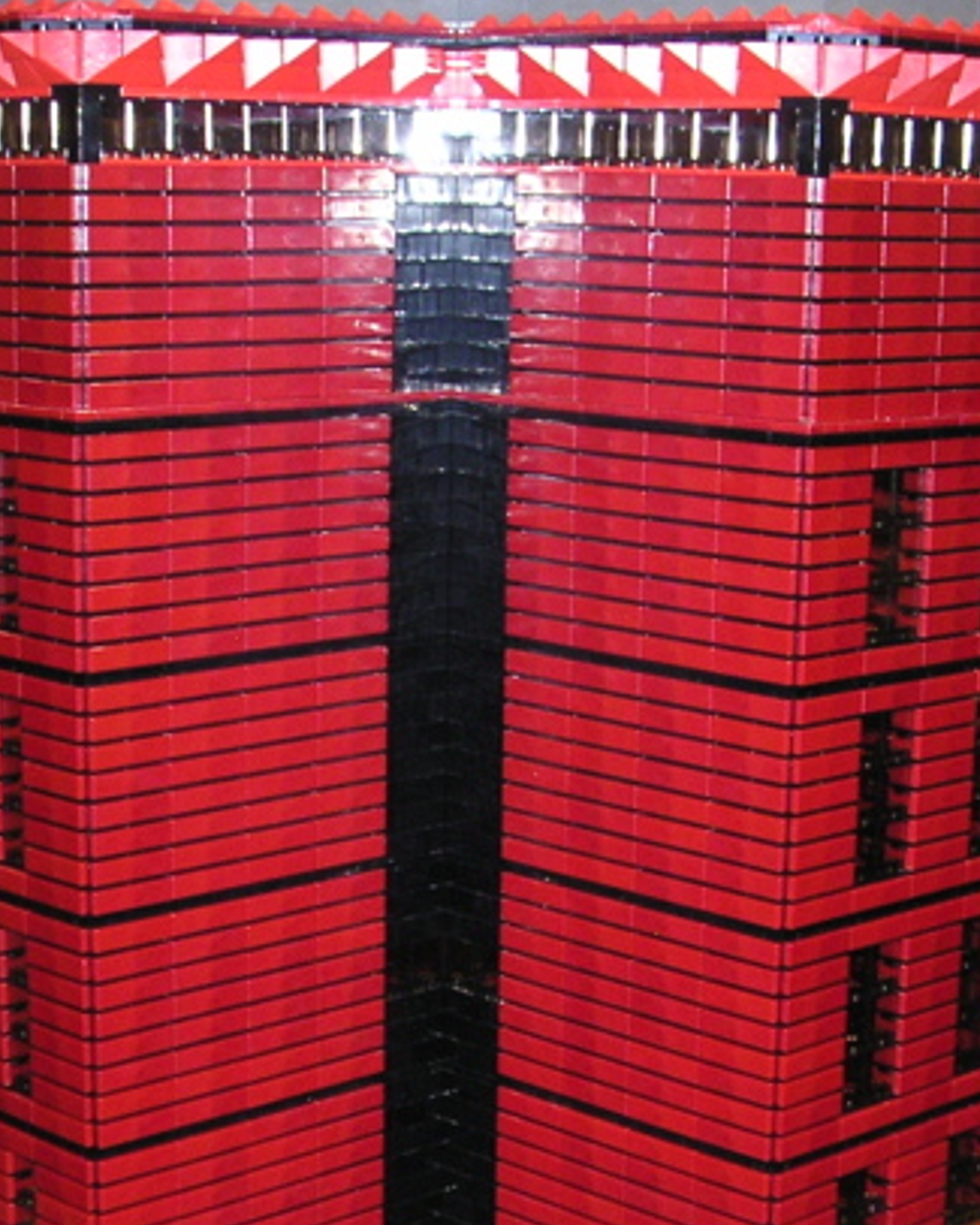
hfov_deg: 21.0
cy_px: 1017
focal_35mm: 73
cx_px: 449
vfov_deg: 25.5
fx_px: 2646
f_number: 2.8
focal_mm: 6
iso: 160
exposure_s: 1/45
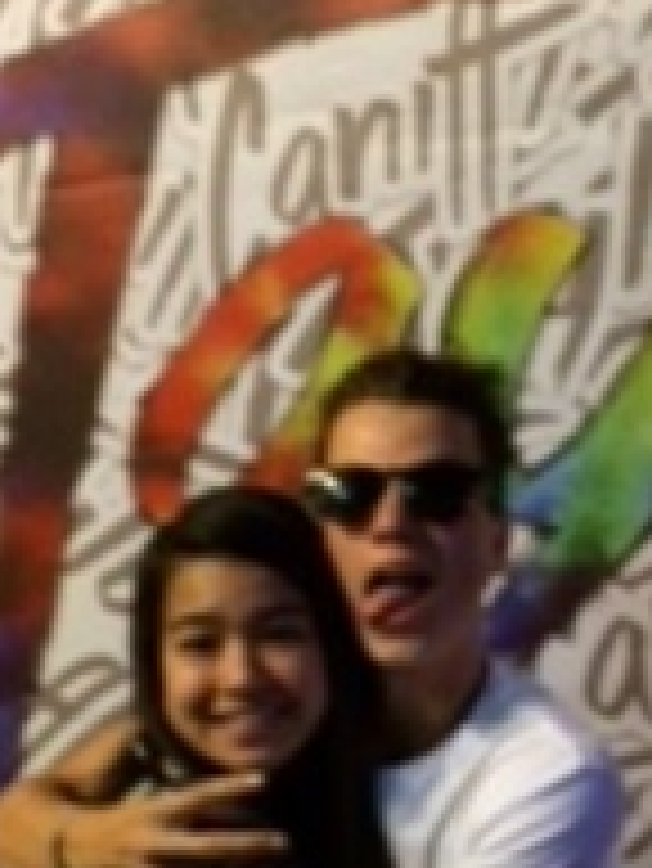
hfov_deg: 20.4
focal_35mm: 72
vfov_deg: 26.8
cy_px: 607
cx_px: 373
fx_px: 1806
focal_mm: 4.15
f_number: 2.2
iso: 400
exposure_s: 1/15
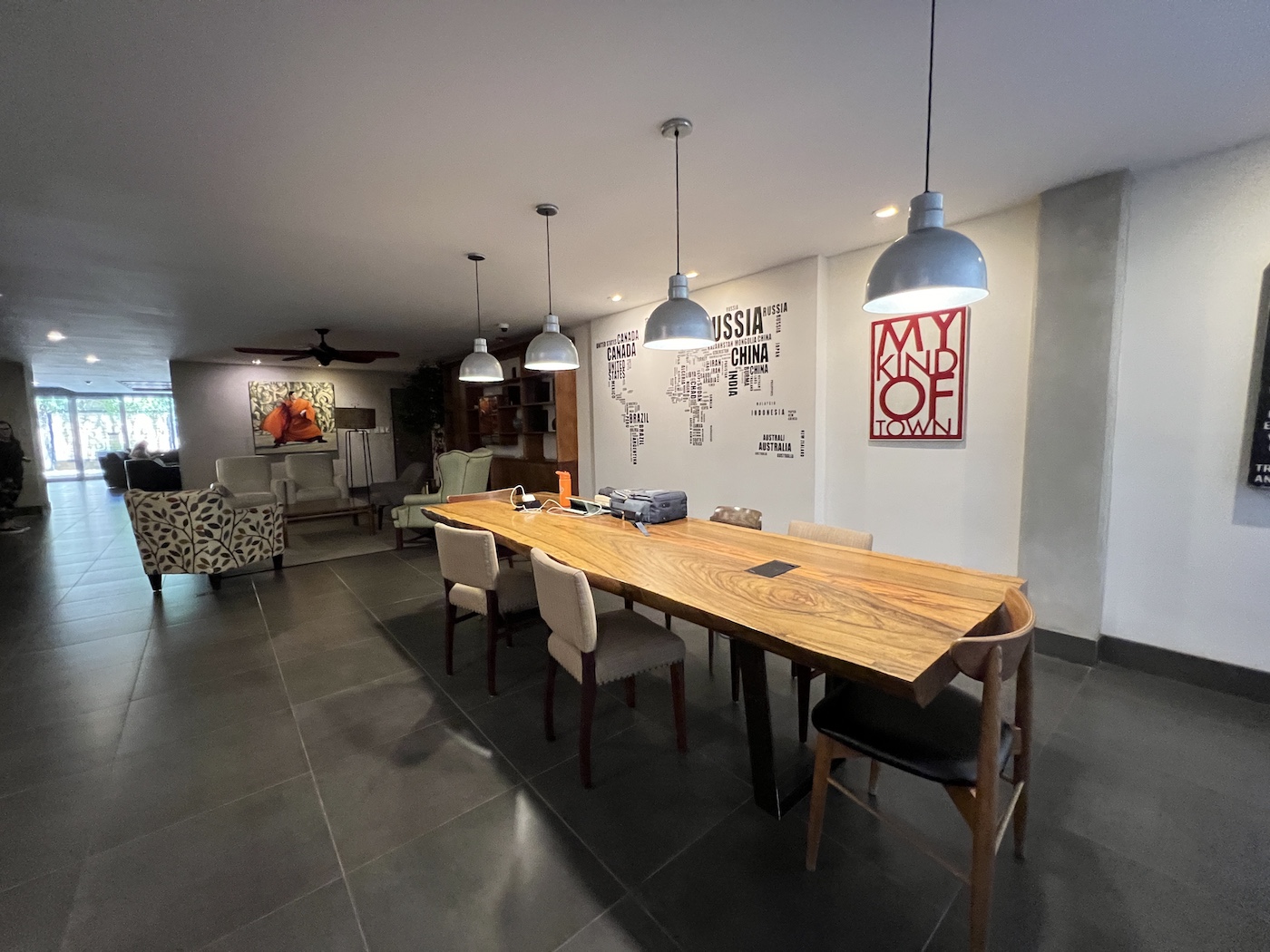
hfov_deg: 106.2
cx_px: 635
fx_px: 477
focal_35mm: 13
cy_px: 476
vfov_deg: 89.9
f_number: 1.8
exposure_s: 1/40
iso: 640
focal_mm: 1.57
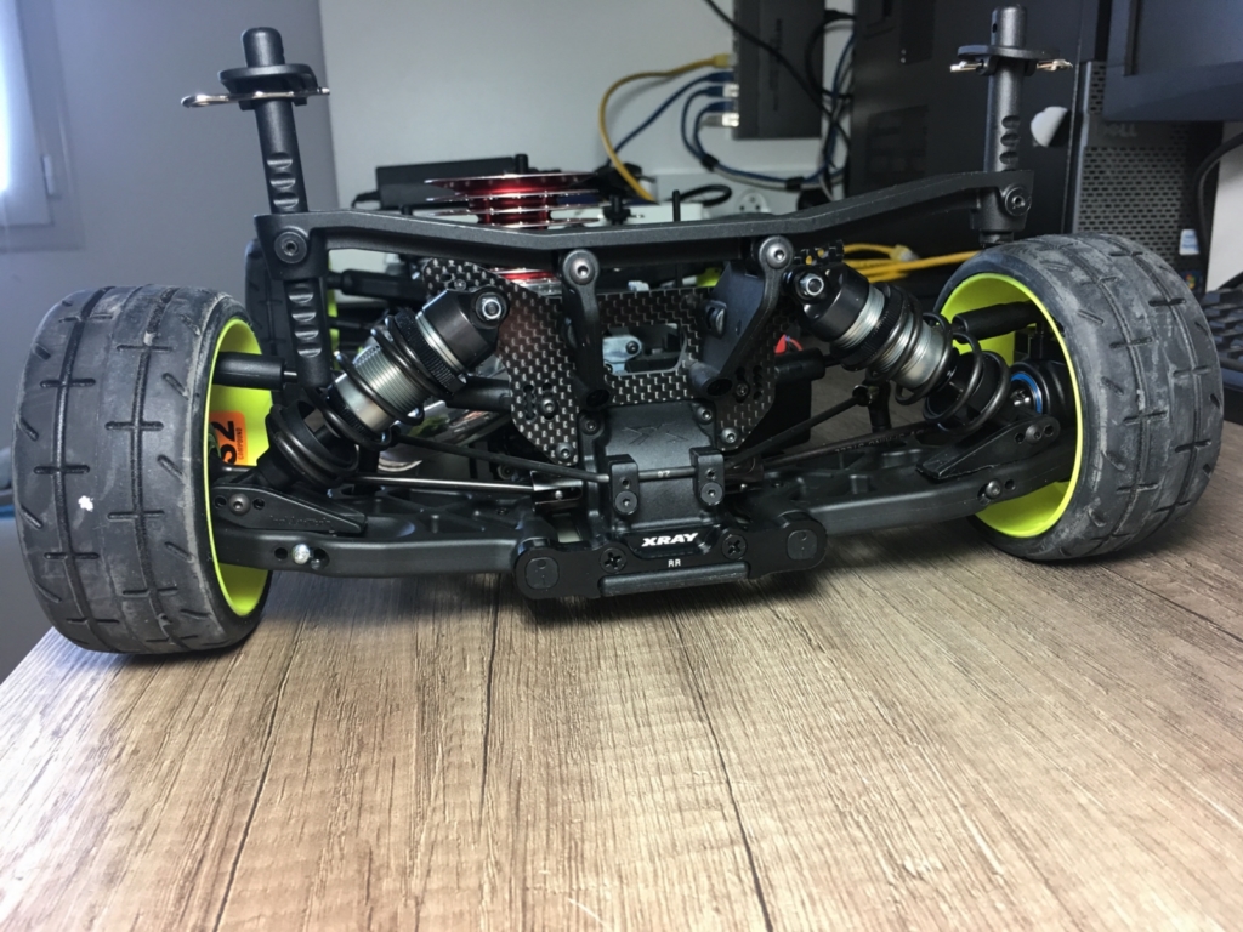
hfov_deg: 61.7
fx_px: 1041
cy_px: 466
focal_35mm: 29
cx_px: 622
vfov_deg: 48.2
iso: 50
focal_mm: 4.15
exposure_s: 1/33
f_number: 2.2
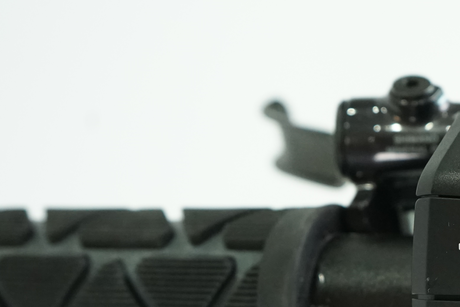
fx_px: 1482
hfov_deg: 16.9
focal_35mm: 116
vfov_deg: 11.7
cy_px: 326
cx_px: 551
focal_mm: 41
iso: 2500
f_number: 5.6
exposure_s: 1/200
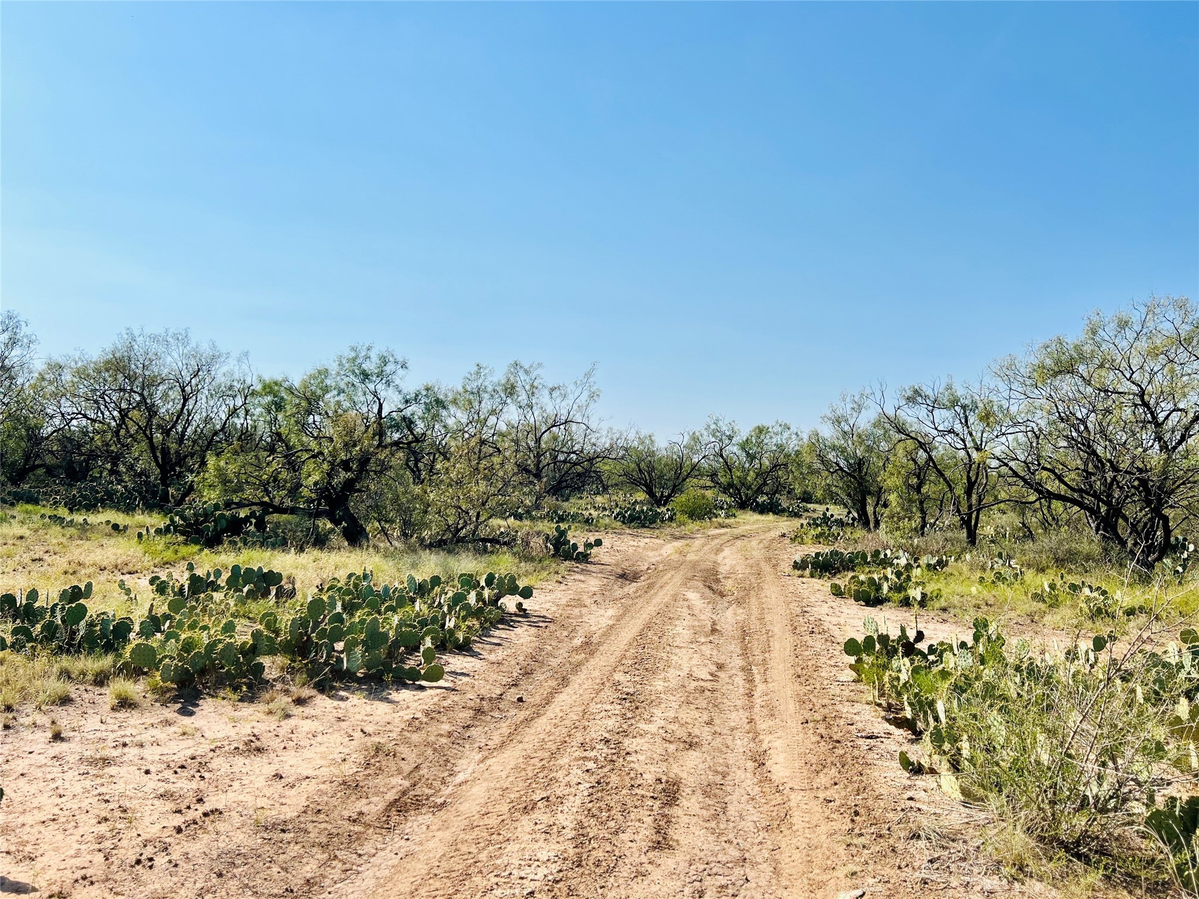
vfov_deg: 53.1
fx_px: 901
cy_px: 450
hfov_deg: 67.3
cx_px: 600
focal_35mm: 26
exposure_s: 1/4444
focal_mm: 5.7
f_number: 1.5
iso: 50
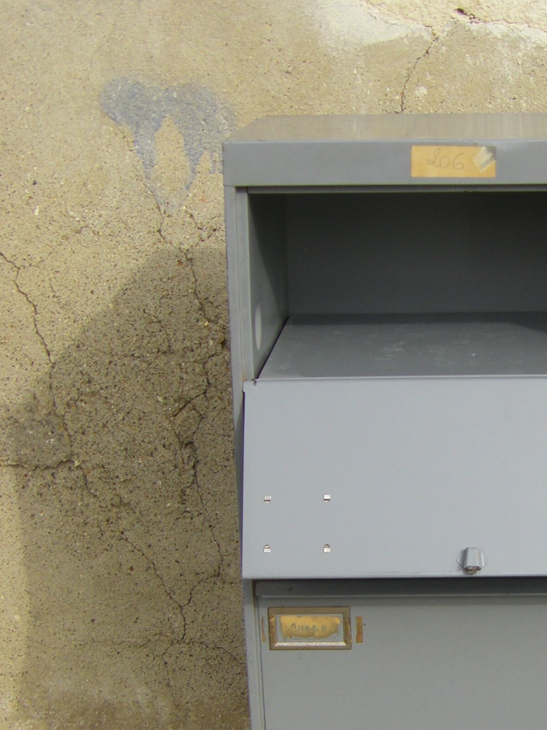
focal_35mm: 77
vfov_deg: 24.9
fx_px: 1623
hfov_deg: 18.9
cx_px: 472
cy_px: 581
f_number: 7
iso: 64
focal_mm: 6.3
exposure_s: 1/160
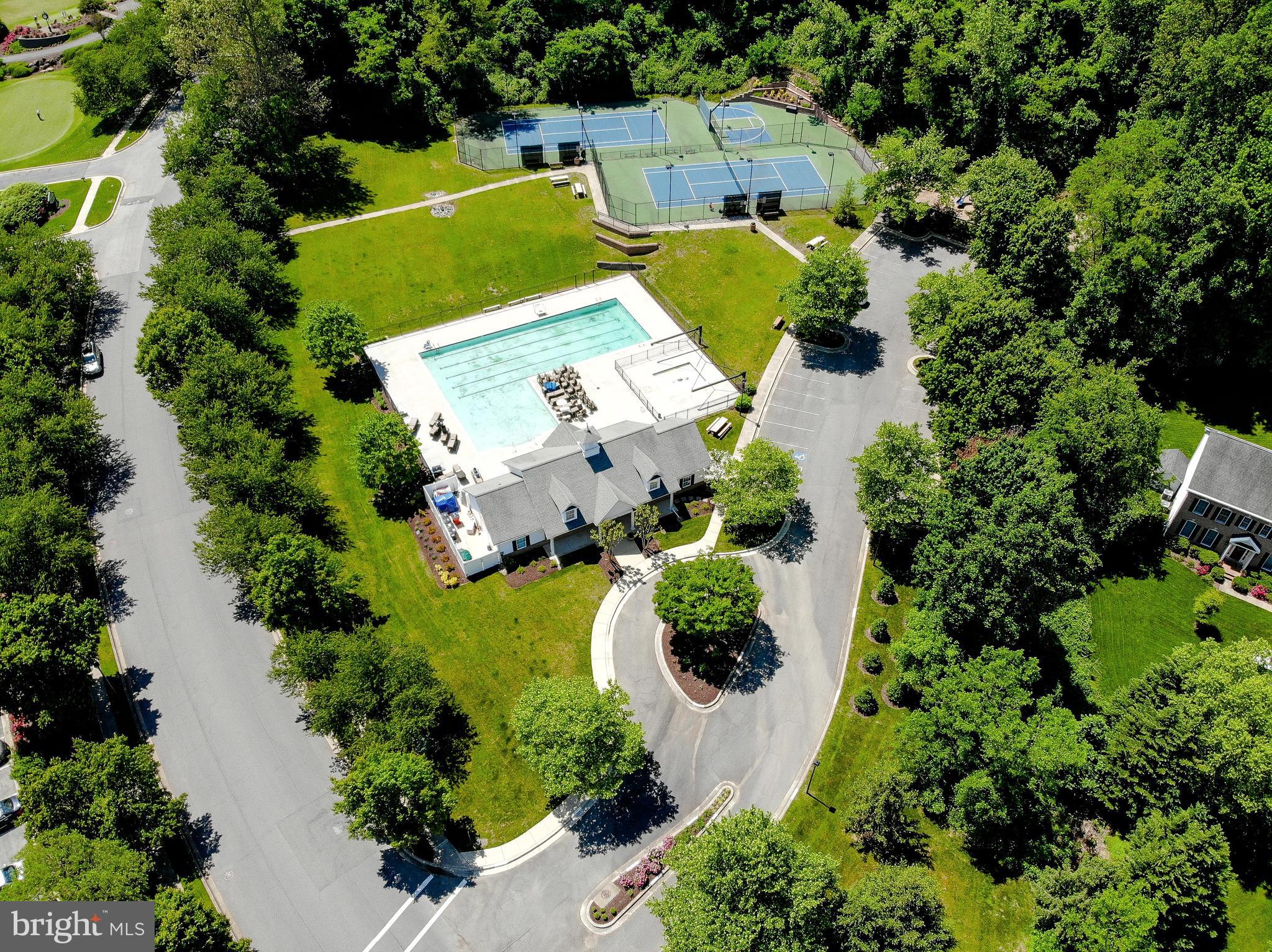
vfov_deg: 56.8
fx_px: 881
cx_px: 636
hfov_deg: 71.6
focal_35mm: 24
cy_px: 476
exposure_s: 1/829
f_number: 2.8
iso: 100
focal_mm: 4.5
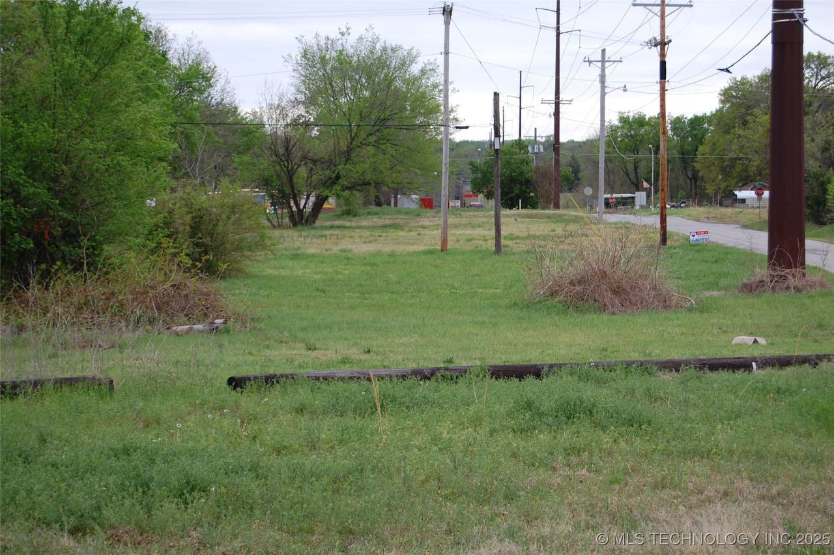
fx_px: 1909
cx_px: 417
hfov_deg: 24.6
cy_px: 278
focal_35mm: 82
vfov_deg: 16.5
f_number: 6.3
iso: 200
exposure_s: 1/160
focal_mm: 55
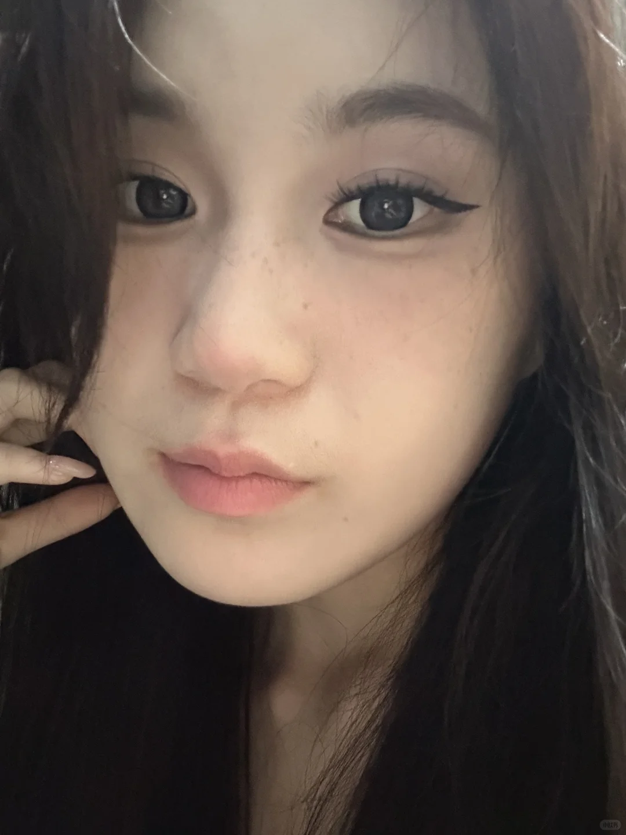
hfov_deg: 46.8
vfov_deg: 60.0
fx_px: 723
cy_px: 418
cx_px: 313
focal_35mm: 30
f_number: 1.9
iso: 1000
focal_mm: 2.69
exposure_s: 1/17
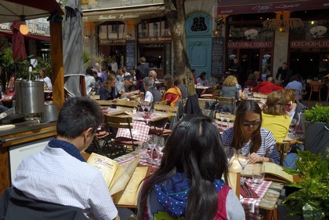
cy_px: 110
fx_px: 292
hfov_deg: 58.7
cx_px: 164
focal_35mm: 32
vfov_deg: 41.1
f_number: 20
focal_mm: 32
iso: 200
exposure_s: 1/160
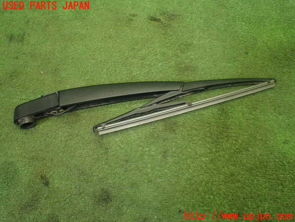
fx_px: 256
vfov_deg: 46.8
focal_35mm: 30
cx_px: 148
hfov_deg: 60.0
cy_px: 111
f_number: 2.3
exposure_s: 1/125
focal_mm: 5.4
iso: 640
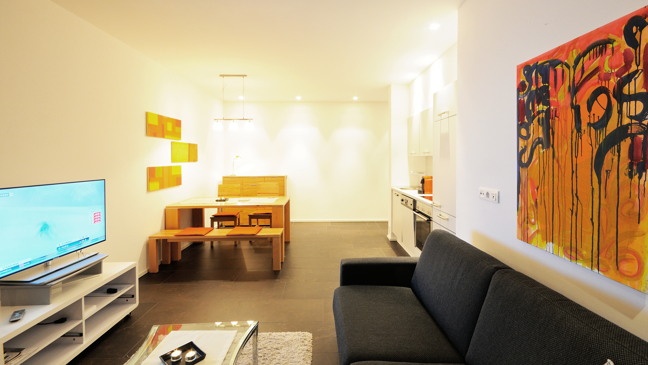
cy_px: 158
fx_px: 275
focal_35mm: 16
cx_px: 330
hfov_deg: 99.4
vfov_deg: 66.8
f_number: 11
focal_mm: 10
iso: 200
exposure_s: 1.3
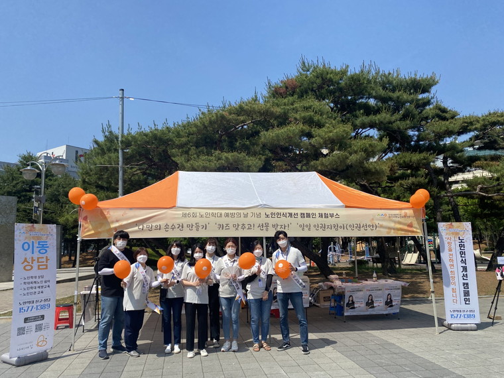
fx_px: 379
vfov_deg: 53.1
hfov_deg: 67.3
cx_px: 252
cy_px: 189
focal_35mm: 26
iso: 32
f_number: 1.8
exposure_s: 1/3846
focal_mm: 4.25
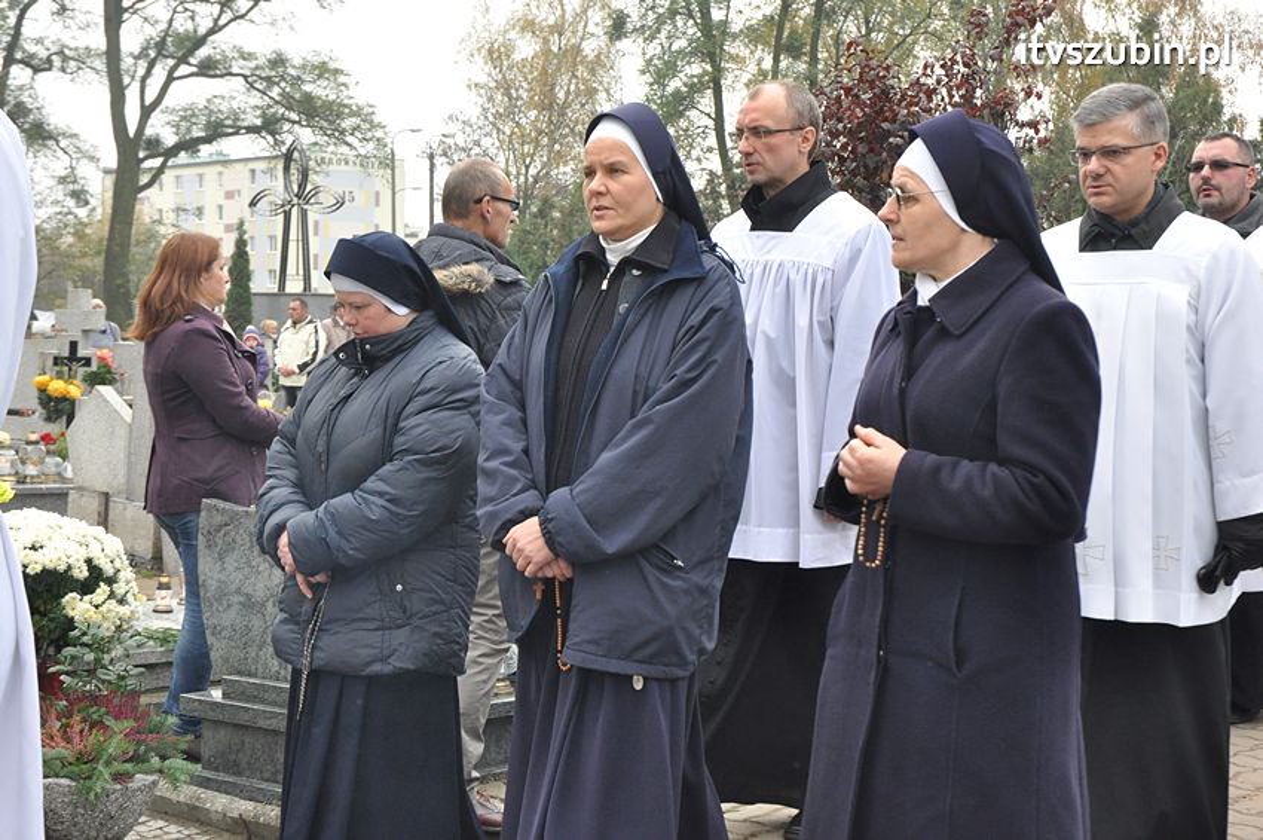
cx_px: 632
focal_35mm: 57
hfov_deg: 35.1
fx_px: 1998
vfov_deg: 23.7
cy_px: 420
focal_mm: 38
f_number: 7.1
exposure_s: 1/200
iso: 800
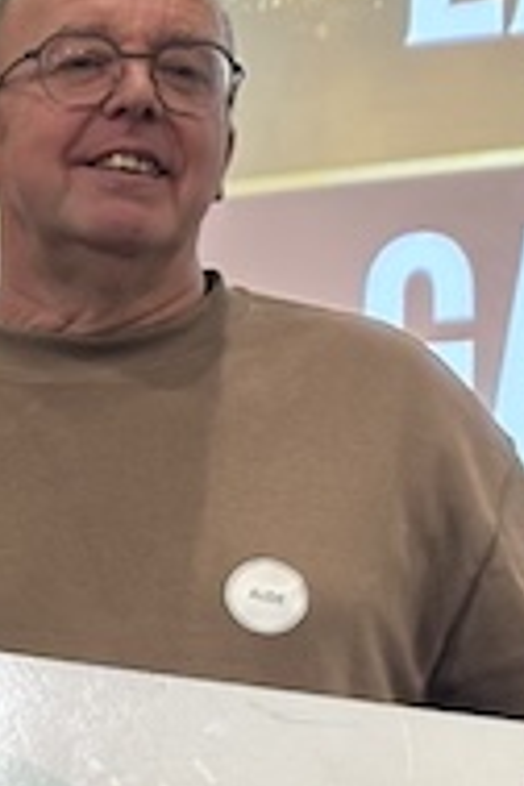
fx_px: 4999
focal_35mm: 229
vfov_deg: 8.9
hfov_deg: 5.8
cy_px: 740
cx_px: -678
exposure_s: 1/50
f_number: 1.6
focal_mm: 5.96
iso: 125
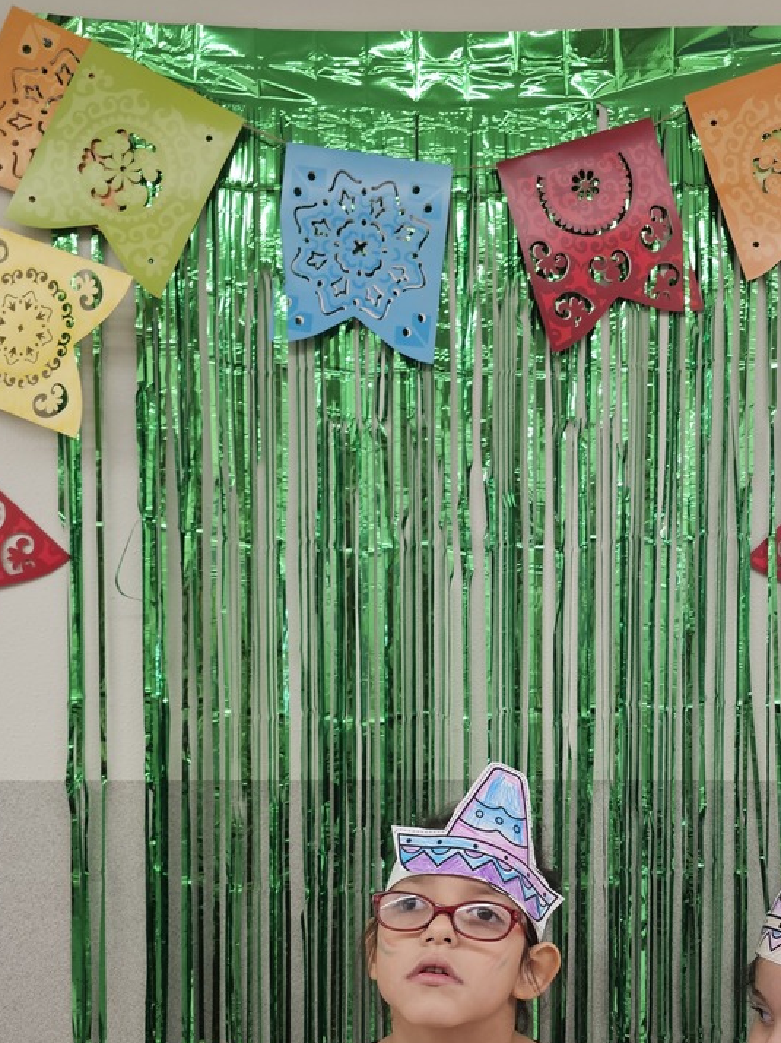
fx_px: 993
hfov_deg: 42.2
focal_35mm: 33
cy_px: 708
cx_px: 540
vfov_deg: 54.1
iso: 320
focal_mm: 6.3
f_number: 1.7
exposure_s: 1/120
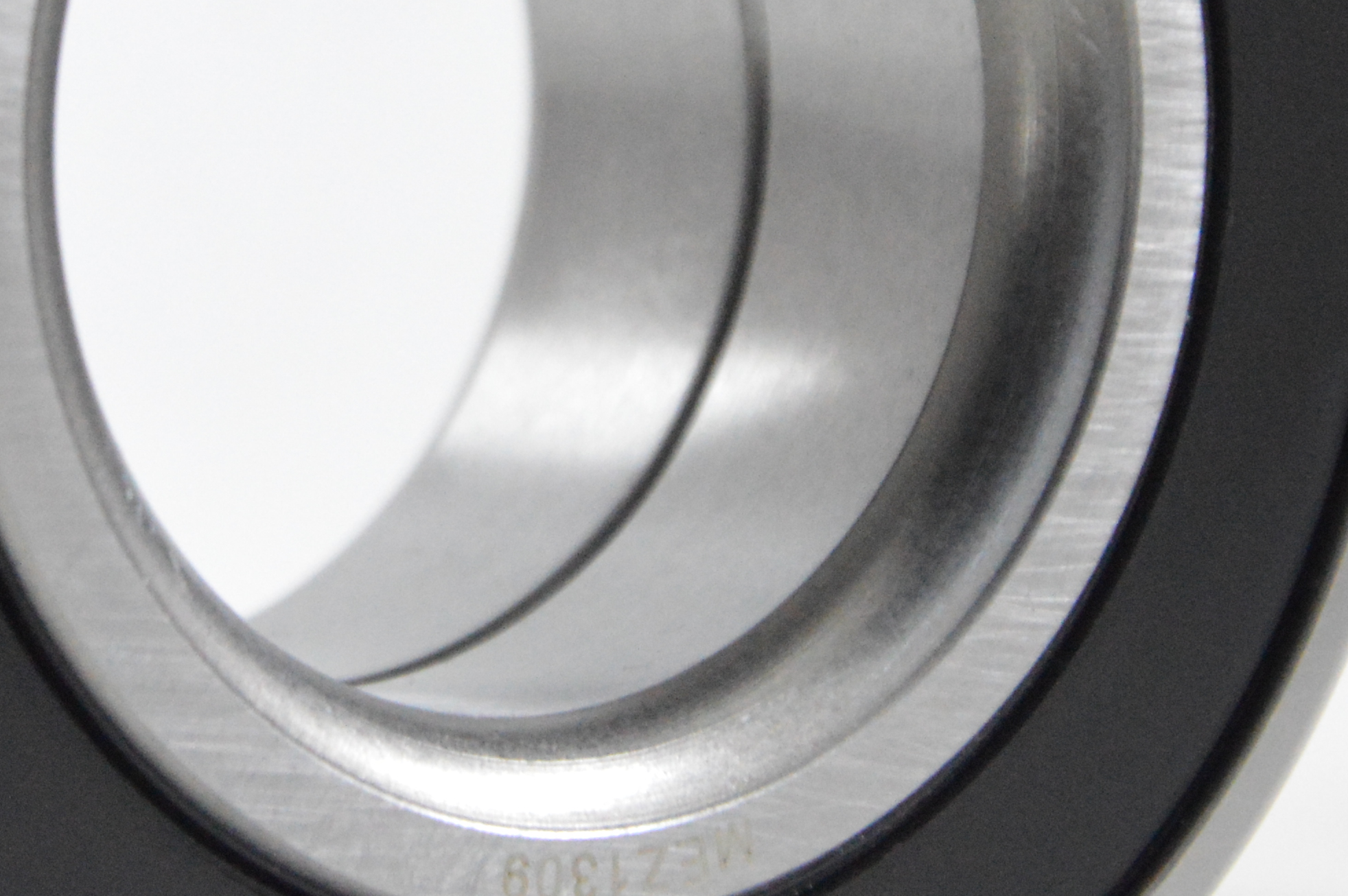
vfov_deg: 4.0
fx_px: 12890
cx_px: 338
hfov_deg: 6.0
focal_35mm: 345
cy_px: 121
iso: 3200
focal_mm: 75
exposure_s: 1/100
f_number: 7.1
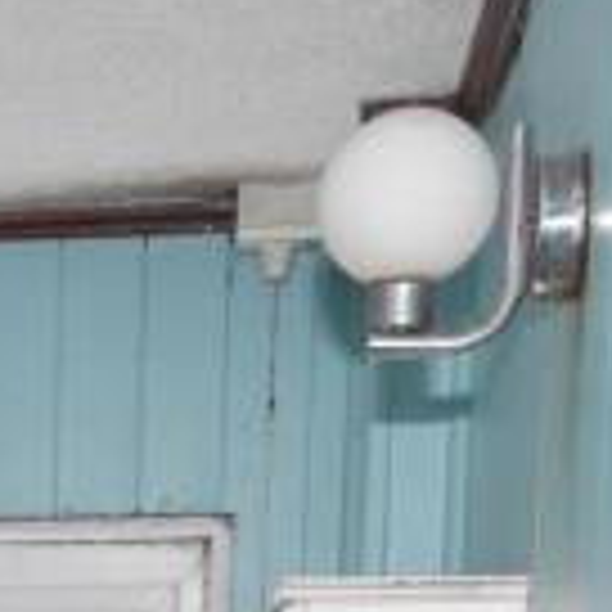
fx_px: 2120
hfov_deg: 14.8
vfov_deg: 15.1
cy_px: 956
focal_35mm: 106
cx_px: -396
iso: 200
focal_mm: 14
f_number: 4.5
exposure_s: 1/160
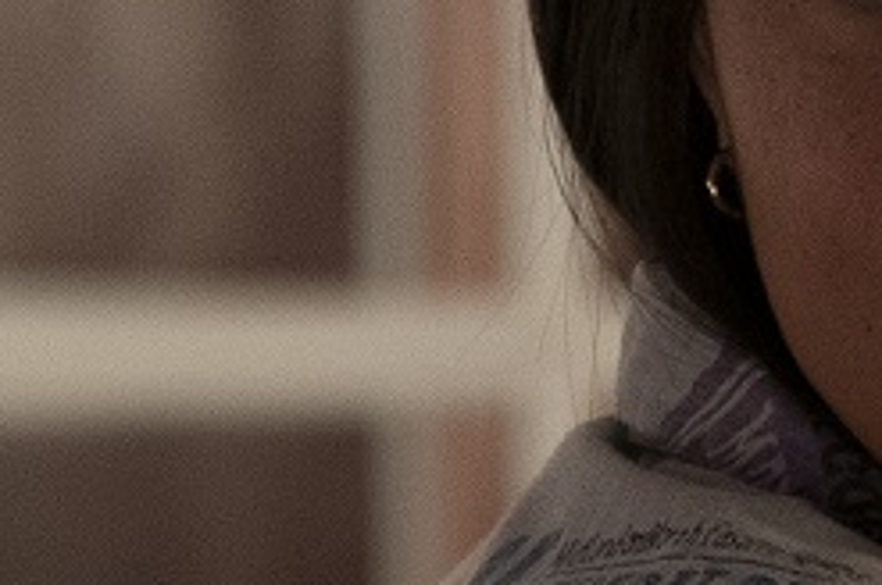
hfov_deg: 5.6
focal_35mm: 365
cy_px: 988
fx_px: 8931
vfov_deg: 3.7
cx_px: 1282
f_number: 2.8
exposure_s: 1/125
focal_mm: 50
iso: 2500
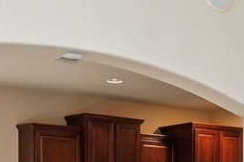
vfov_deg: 12.0
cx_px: 221
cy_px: 232
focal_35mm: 110
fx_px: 745
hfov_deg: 18.3
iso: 400
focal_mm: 14
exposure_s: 1/20
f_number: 8
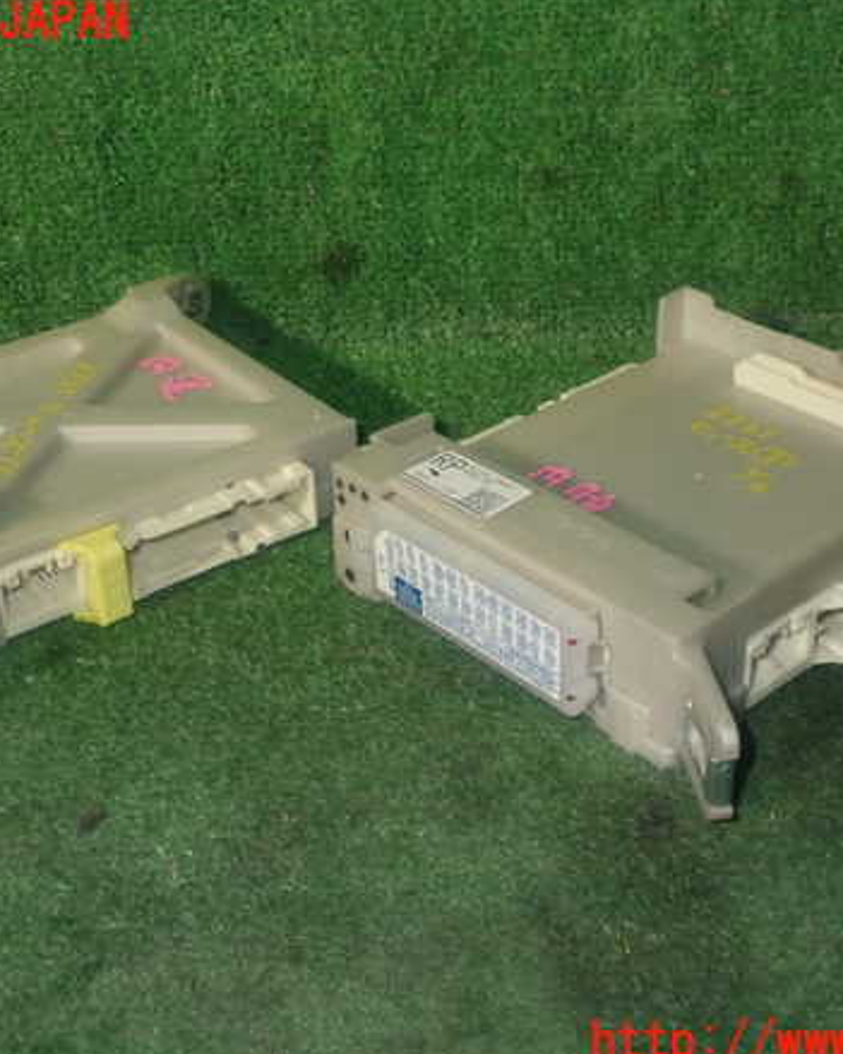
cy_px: 533
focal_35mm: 48
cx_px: 413
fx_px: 1497
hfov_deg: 31.4
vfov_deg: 38.8
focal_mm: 6.37
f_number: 7.1
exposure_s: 1/40
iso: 125
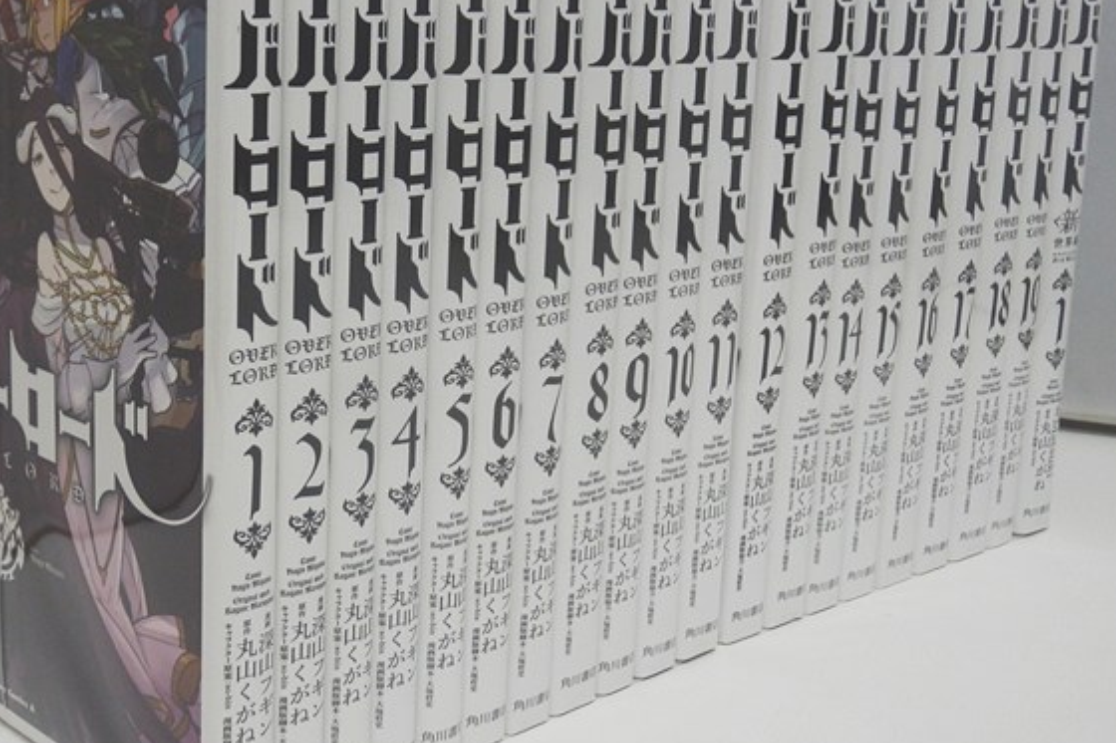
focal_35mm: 55
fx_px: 1704
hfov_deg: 36.0
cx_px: 413
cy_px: 287
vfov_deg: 24.5
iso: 160
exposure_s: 1/40
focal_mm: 6.7
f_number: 3.9
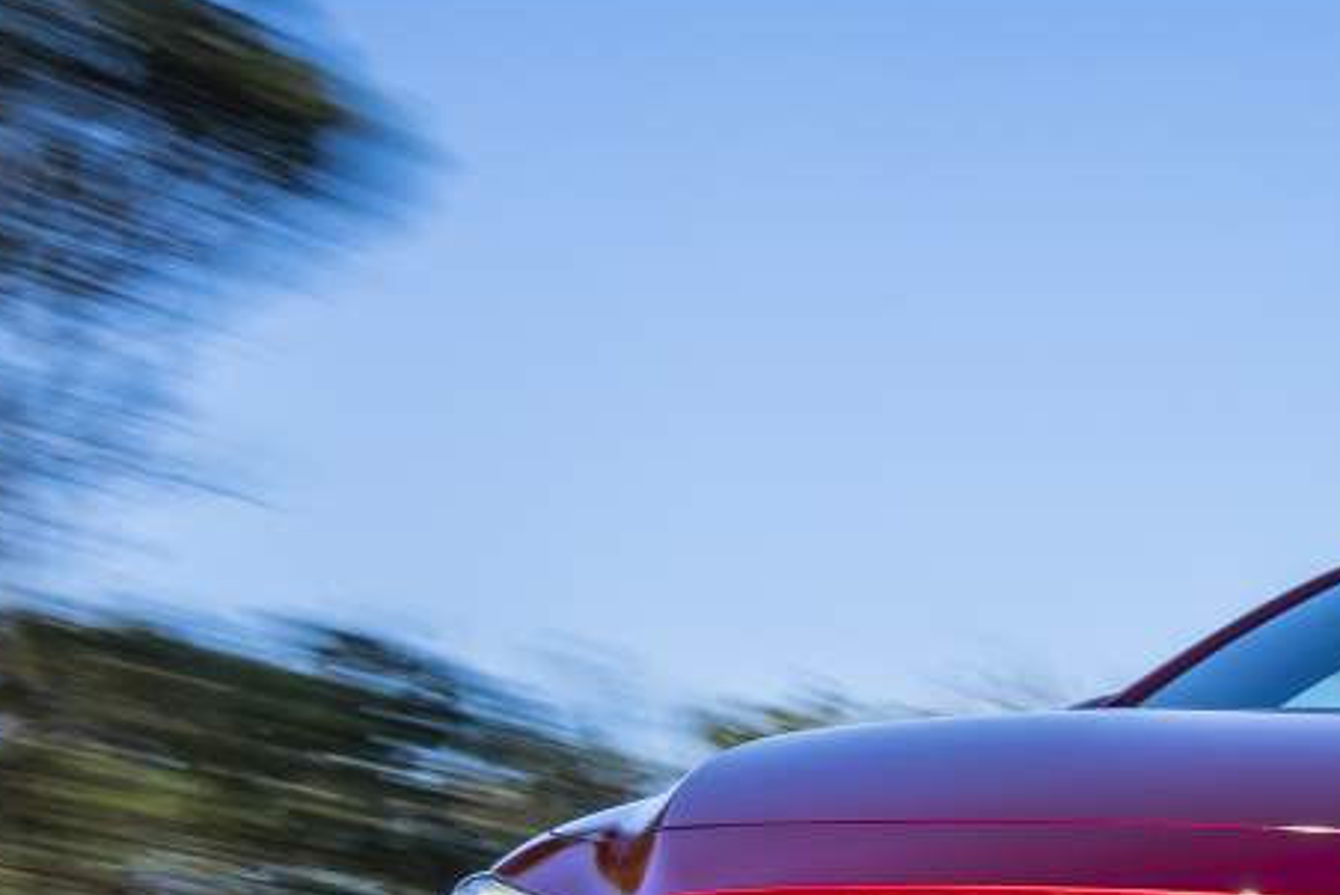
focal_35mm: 149
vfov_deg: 9.2
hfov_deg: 12.5
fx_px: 5548
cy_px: 770
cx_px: 2427
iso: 50
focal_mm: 35
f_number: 9
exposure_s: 1/30
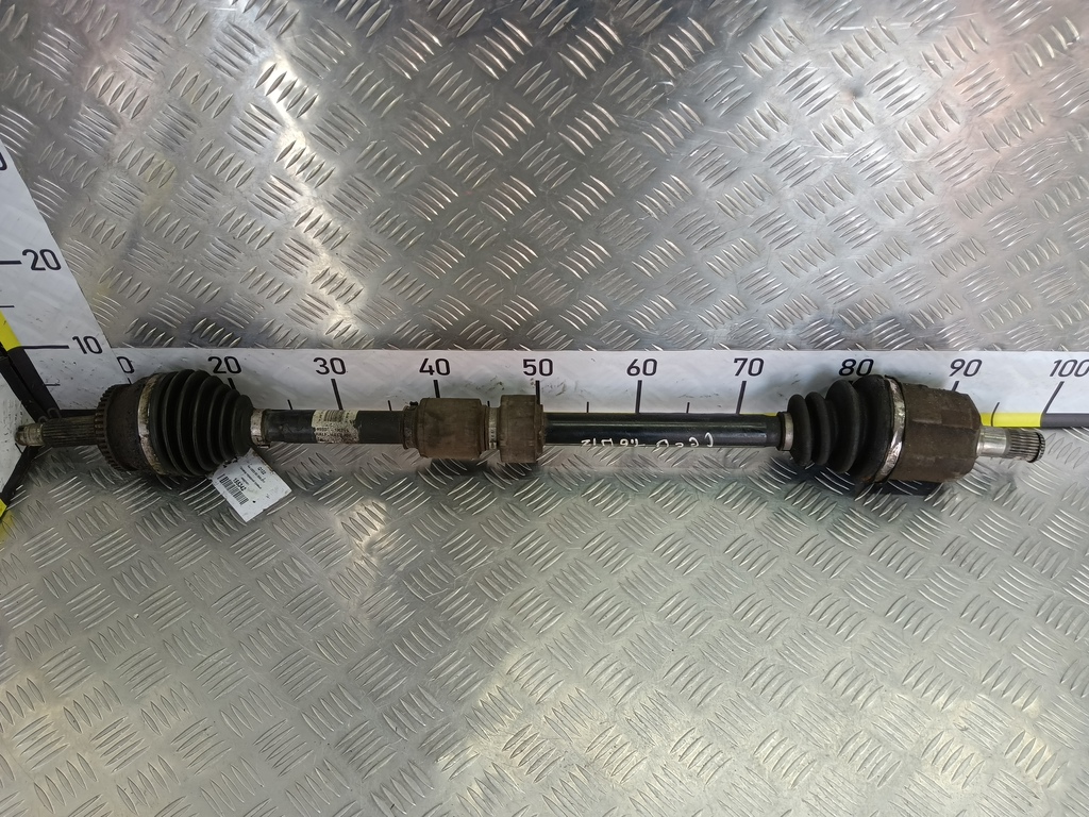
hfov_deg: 65.3
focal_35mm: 27
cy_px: 408
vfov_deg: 51.4
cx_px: 544
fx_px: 849
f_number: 1.6
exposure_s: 1/50
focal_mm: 4.11
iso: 86
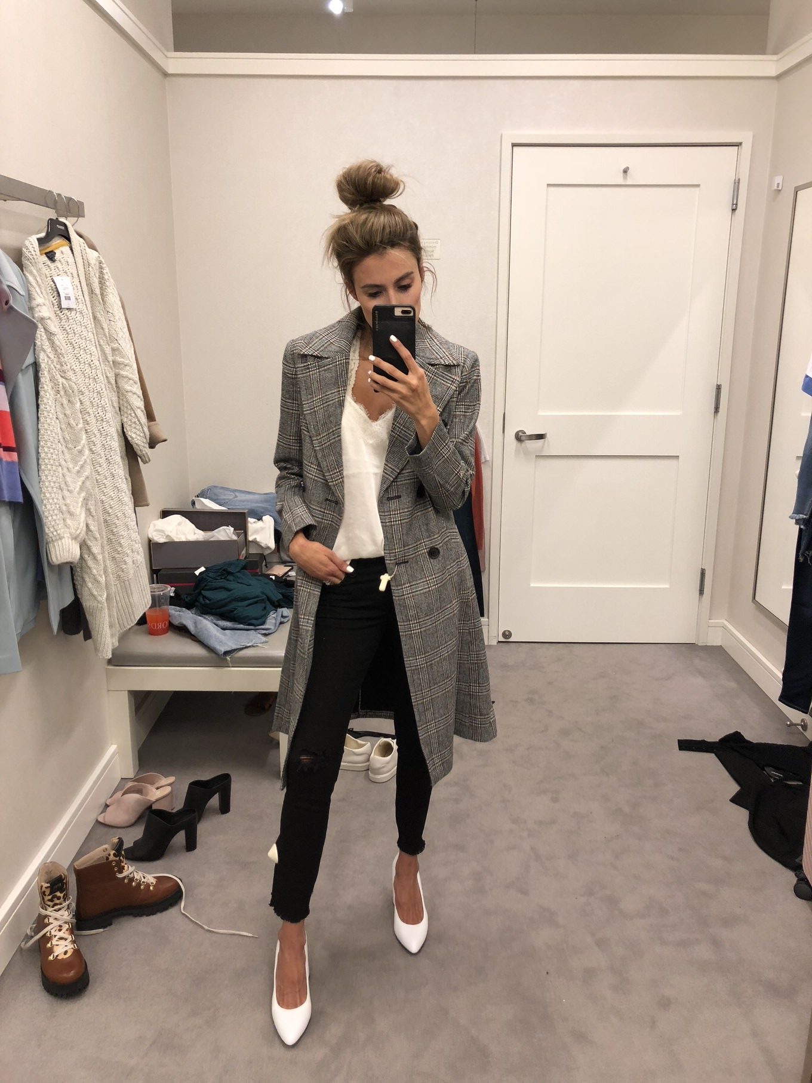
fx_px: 876
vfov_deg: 63.4
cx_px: 406
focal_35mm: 28
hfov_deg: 49.8
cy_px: 542
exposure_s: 1/24
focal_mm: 3.99
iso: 40
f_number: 1.8
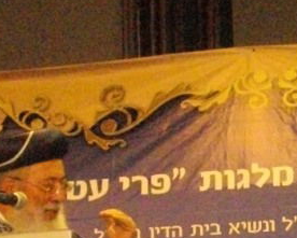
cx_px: 399
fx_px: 1240
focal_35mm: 141
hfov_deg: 13.1
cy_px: 365
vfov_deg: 10.5
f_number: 3.2
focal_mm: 7.1
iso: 1231
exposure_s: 1/60
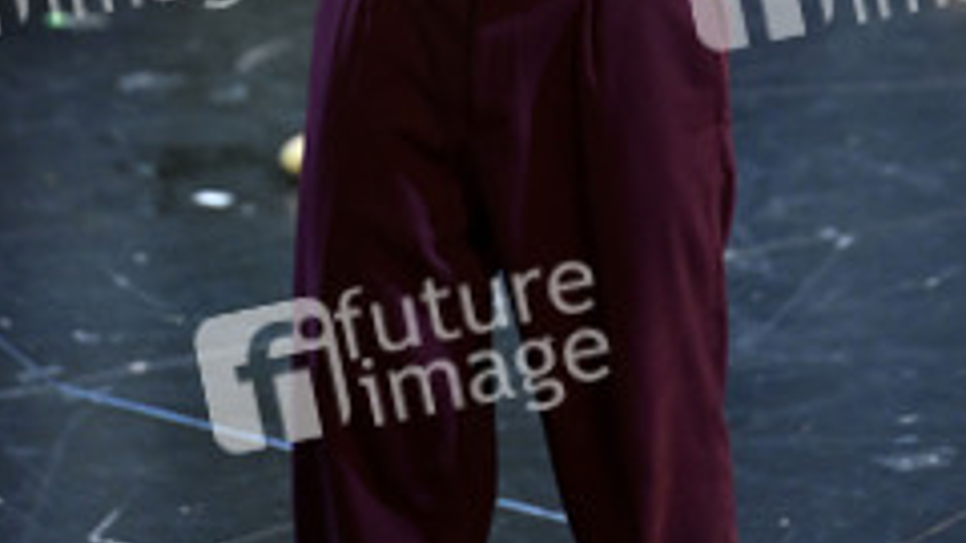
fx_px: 8939
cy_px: -245
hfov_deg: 6.2
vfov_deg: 3.5
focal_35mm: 349
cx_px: 519
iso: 3200
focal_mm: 200
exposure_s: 1/320
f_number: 3.2
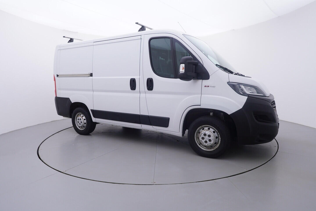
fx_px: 198
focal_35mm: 22
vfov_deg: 56.2
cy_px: 106
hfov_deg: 77.3
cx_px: 158
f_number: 5
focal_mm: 15
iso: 200
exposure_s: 1/80
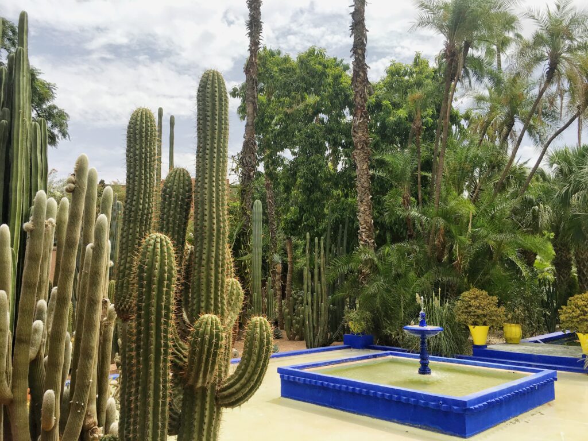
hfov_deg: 61.7
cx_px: 294
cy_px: 220
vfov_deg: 48.2
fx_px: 493
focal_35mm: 29
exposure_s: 1/1538
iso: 25
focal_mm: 4.15
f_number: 2.2
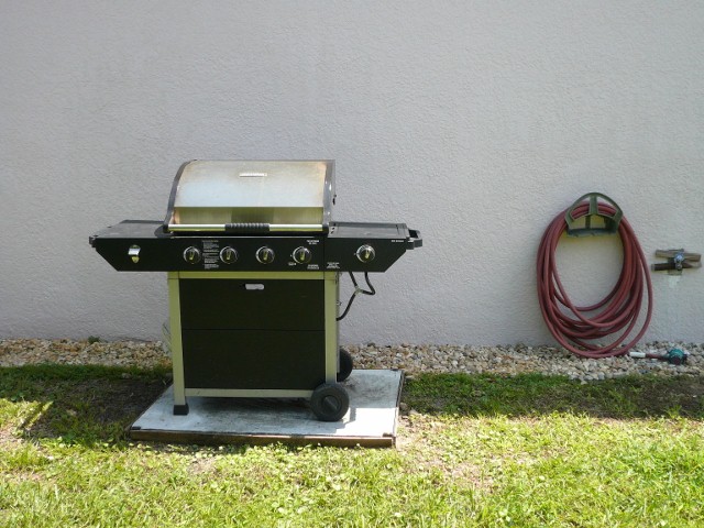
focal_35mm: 39
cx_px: 352
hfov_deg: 47.9
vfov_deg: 36.8
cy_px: 264
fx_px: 793
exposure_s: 1/500
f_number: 3.2
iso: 100
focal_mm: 6.4
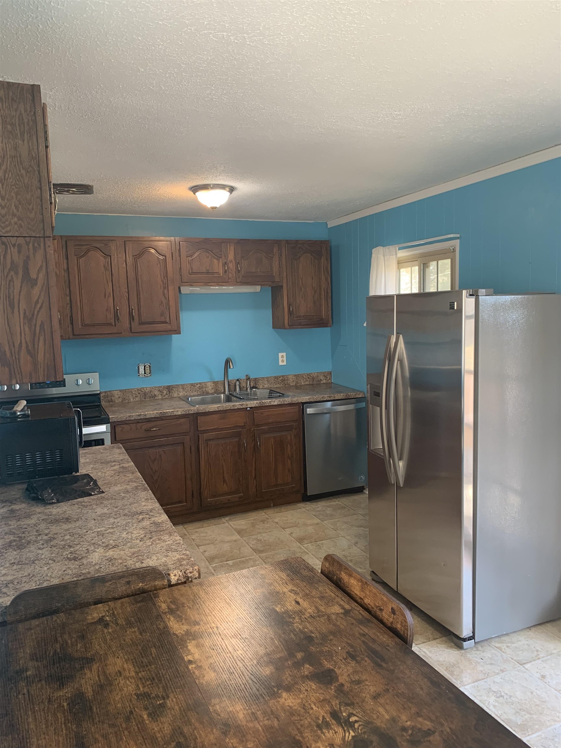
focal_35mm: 26
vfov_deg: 67.3
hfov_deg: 53.1
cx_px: 280
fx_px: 562
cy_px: 374
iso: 100
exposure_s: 1/60
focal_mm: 4.25
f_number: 1.8
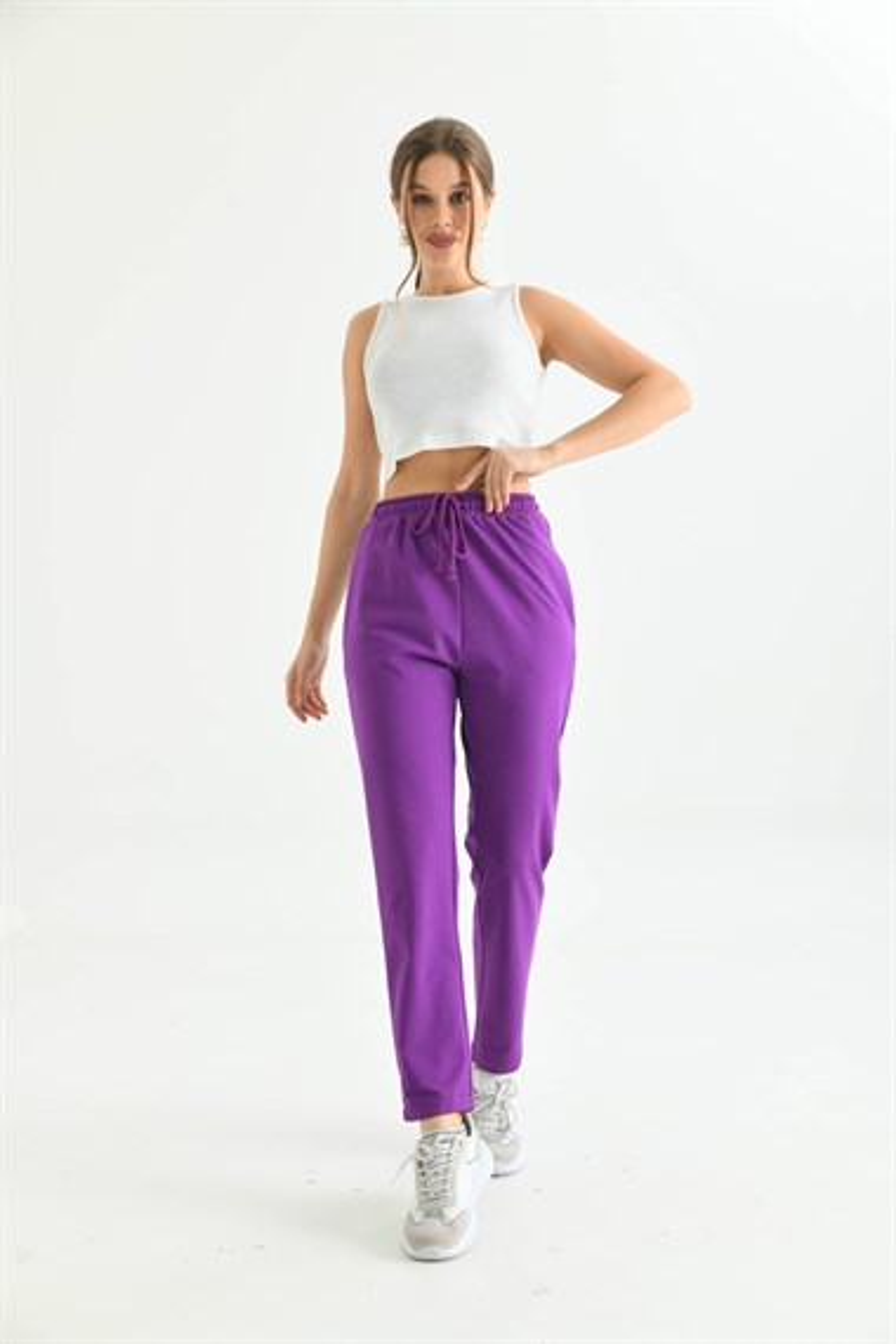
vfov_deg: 41.1
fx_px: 1792
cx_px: 448
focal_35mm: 48
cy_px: 672
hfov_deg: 28.1
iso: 160
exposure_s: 1/125
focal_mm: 48
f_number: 5.6
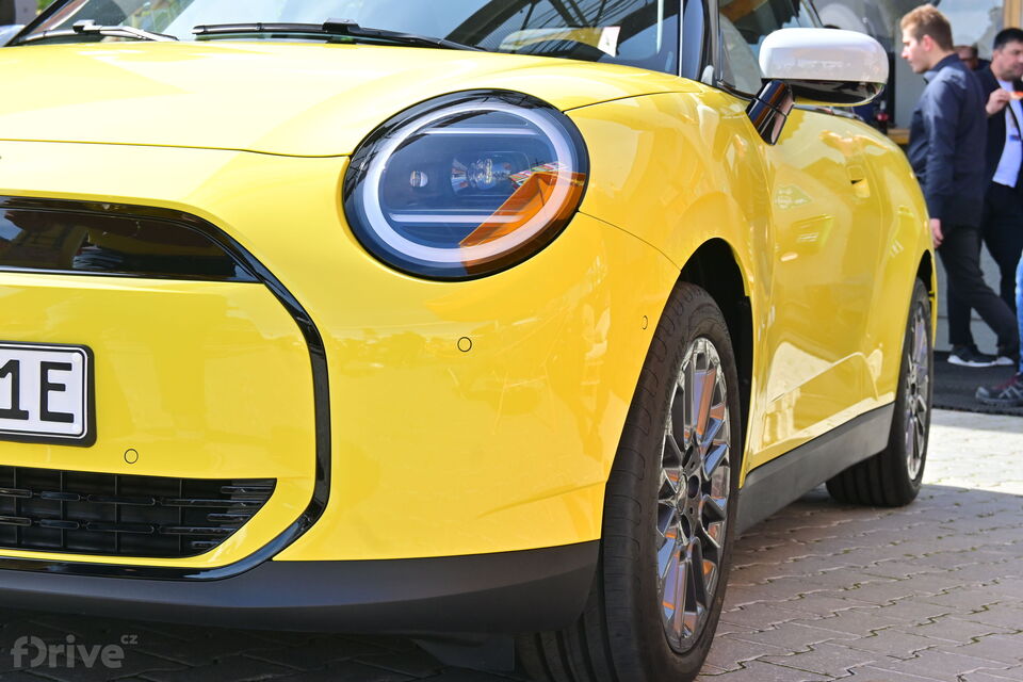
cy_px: 341
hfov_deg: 28.6
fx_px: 2003
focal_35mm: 70
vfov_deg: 19.3
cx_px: 512
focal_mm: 47
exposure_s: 1/250
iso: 250
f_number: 8
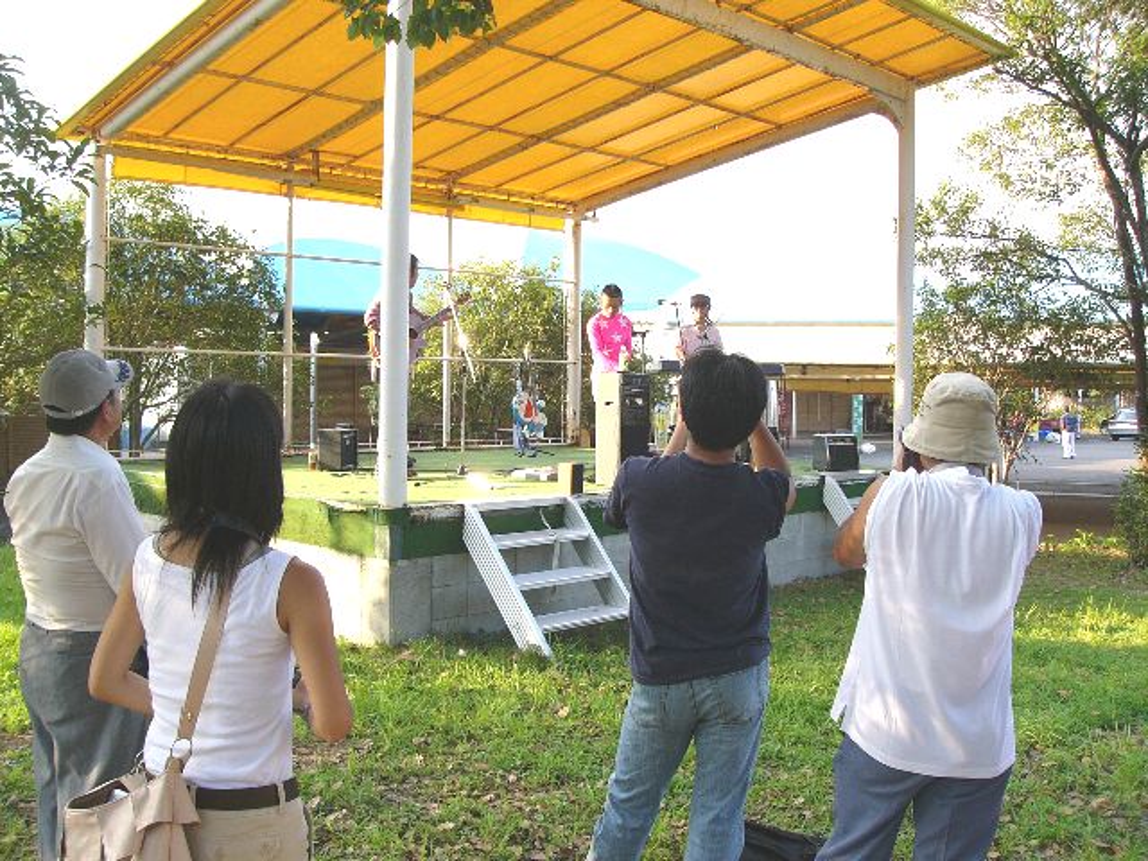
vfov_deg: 39.7
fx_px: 1194
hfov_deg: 51.4
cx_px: 574
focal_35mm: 36
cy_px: 430
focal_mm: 6
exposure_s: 1/100
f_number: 3.3
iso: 50
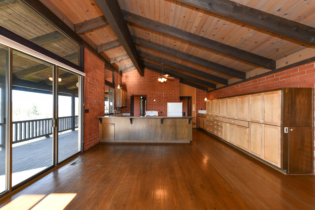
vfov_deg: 81.2
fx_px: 122
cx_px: 158
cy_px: 105
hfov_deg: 104.3
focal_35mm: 14
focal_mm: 14
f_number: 8
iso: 160
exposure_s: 1/13
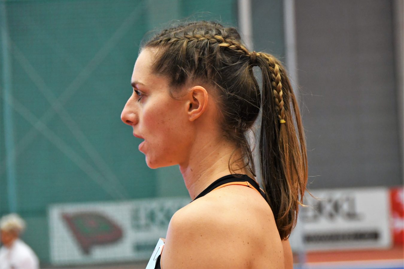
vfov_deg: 8.7
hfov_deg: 13.0
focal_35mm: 158
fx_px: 1767
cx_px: 202
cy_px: 134
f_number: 5.3
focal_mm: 105
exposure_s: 1/200
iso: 2500
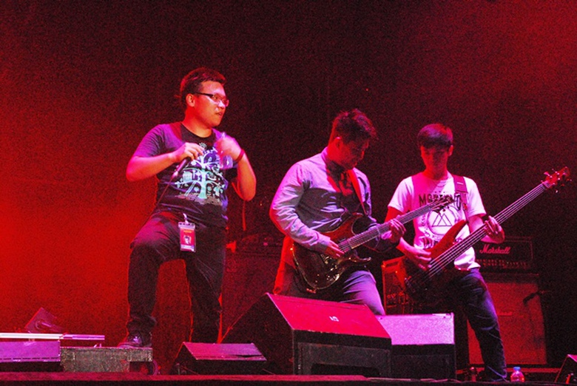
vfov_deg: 11.5
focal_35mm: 120
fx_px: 1925
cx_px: 288
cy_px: 193
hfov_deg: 17.0
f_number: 10
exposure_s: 1/50
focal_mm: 80
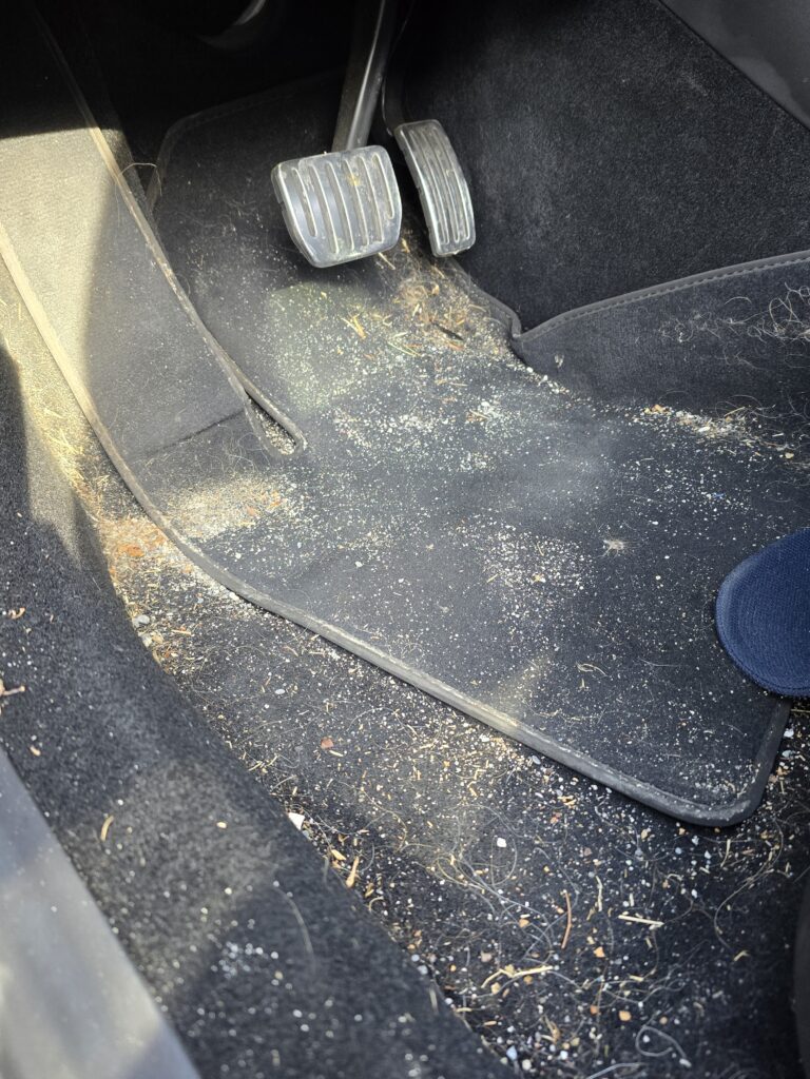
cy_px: 540
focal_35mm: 23
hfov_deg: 58.9
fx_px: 718
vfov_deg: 73.9
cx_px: 405
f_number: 1.7
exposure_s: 1/180
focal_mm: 6.3
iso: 200
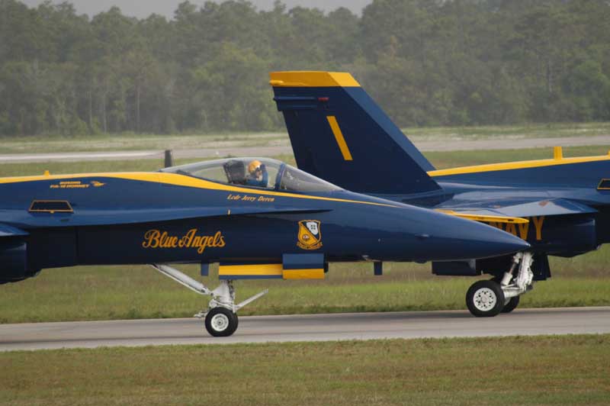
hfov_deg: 4.6
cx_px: 305
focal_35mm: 450
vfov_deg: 3.0
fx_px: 7619
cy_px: 203
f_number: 5.6
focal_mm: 300
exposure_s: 1/1250
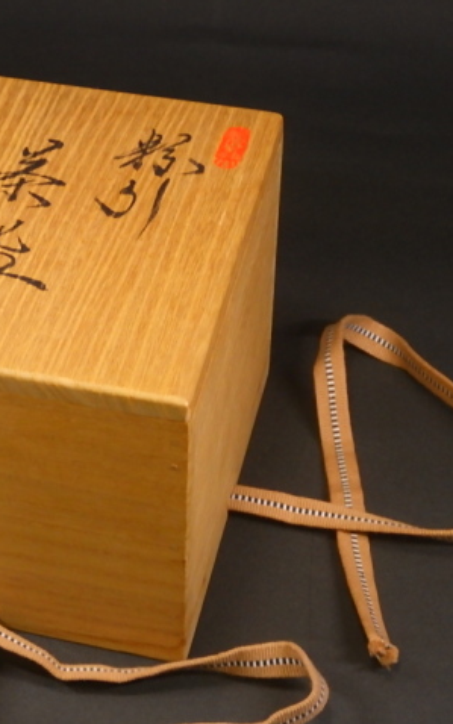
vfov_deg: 23.5
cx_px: 44
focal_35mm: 88
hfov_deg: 14.7
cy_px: 362
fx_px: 1737
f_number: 4.6
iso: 320
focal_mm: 11.1
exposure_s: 1/60
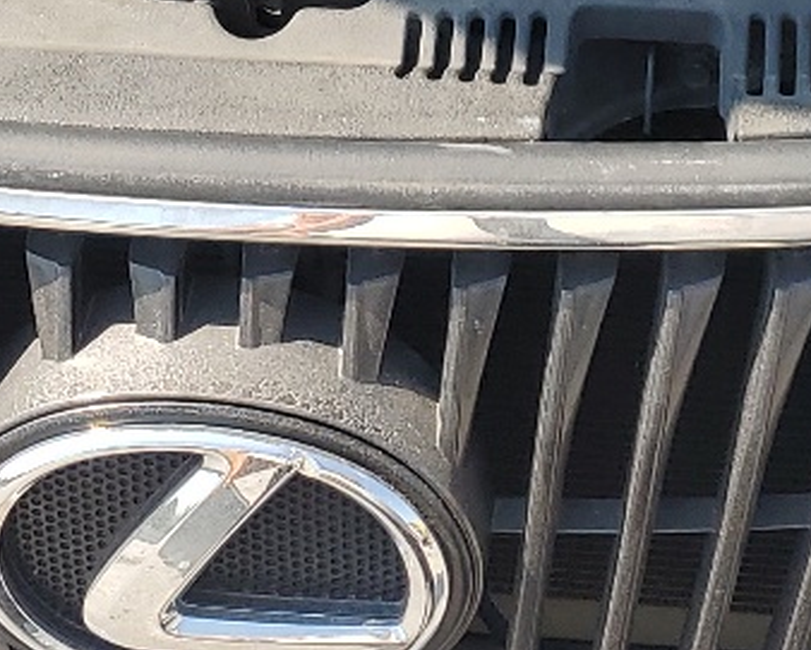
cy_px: -588
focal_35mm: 120
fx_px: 2883
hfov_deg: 16.0
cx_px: 576
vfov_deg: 11.7
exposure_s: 1/1250
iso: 50
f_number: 1.5
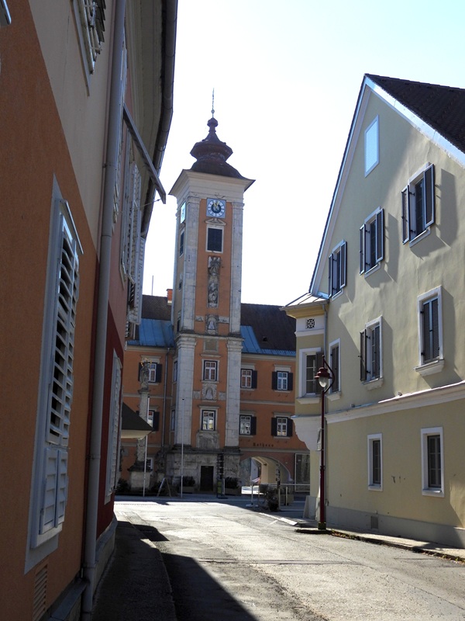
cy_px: 310
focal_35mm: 43
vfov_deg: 43.9
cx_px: 232
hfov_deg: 33.6
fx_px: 770
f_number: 3.2
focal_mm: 7.7
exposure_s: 1/2000
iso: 100
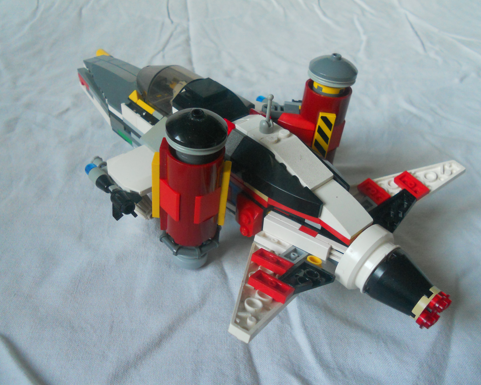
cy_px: 195
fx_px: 484
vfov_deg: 43.4
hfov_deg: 52.8
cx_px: 252
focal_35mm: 34
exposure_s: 1/30
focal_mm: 5.8
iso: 400
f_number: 3.5
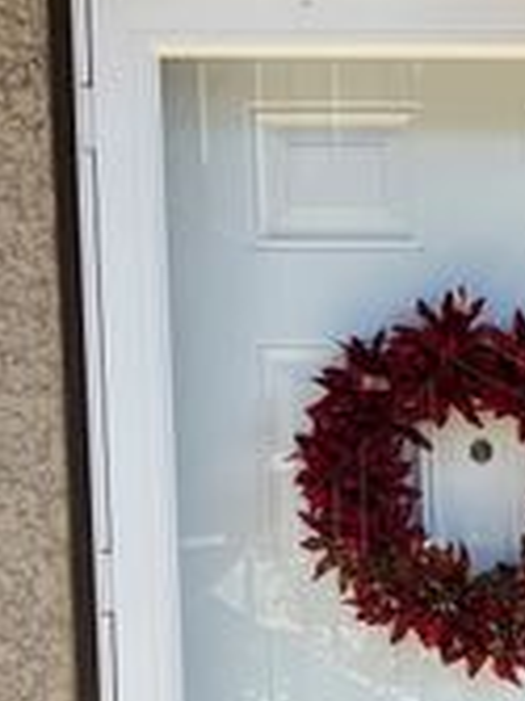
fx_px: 2106
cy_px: 724
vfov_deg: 18.4
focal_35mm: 104
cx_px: 735
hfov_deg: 13.5
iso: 50
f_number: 1.5
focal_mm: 5.7
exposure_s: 1/404
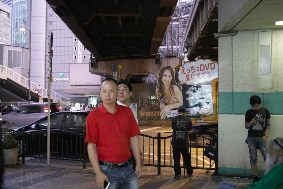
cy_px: 94
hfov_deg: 47.4
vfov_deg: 32.6
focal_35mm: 41
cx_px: 142
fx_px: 322
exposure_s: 1/15
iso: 400
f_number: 2.8
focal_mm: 24.2
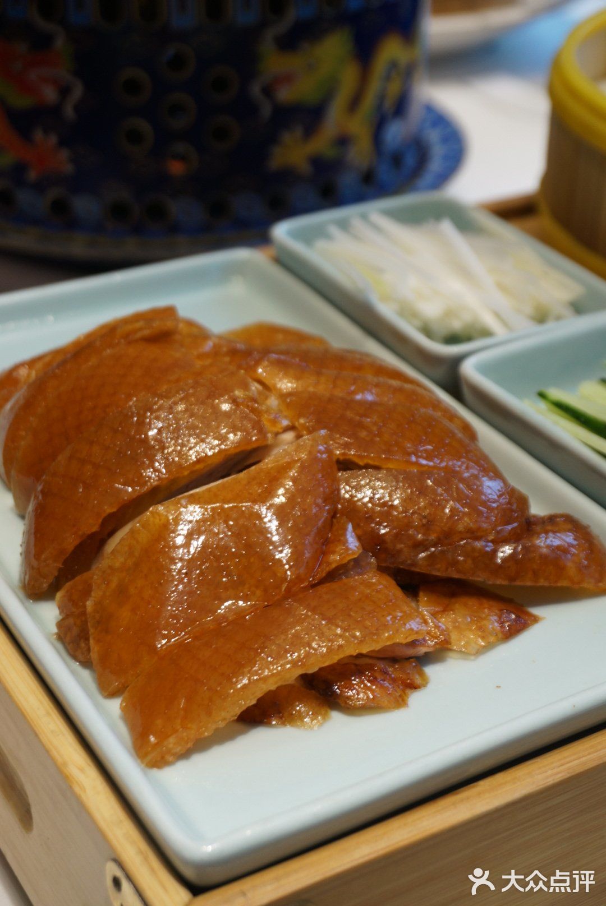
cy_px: 453
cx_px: 303
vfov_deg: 34.2
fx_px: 1474
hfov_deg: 23.2
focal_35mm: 58
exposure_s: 1/50
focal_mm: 39
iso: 400
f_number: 6.3
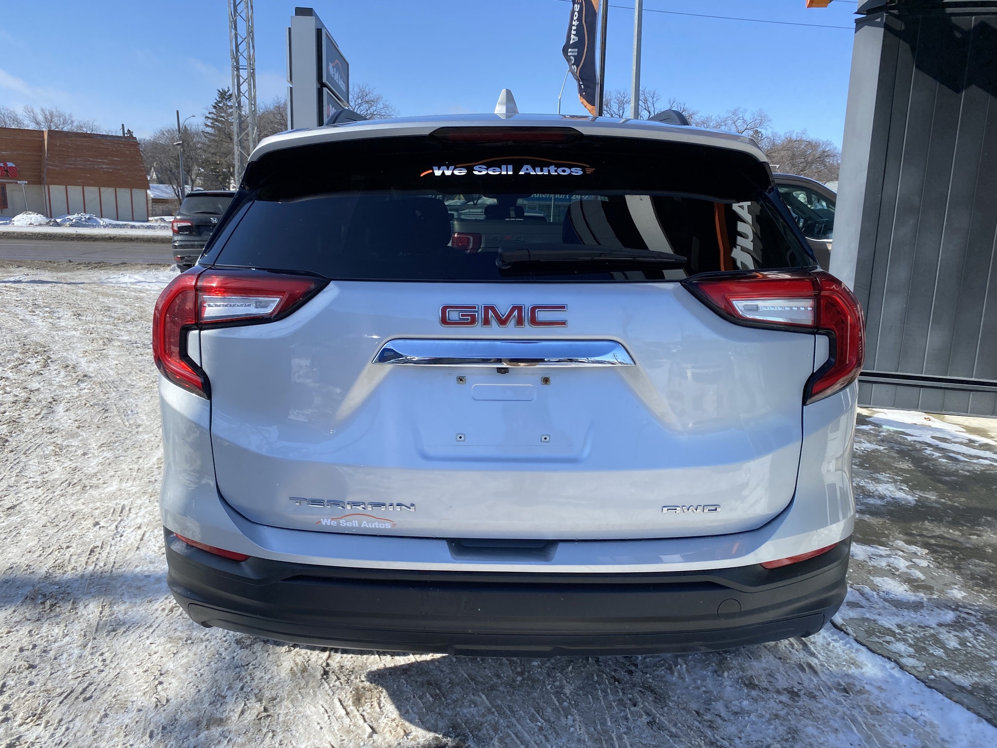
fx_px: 749
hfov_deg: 67.3
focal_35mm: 26
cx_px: 498
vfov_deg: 53.1
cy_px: 374
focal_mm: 4.25
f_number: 1.8
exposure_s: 1/2688
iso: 32
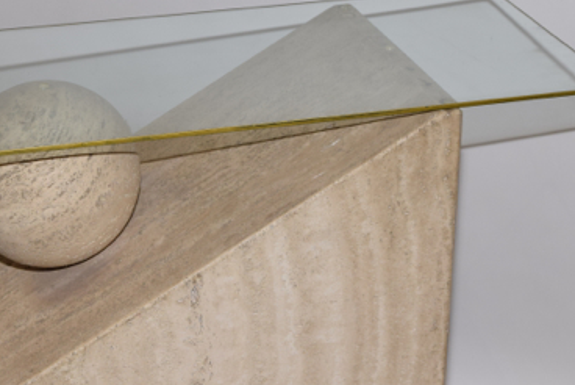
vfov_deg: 11.4
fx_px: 1918
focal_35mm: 120
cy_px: 209
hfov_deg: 17.0
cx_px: 192
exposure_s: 1/125
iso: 400
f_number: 7.1
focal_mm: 46
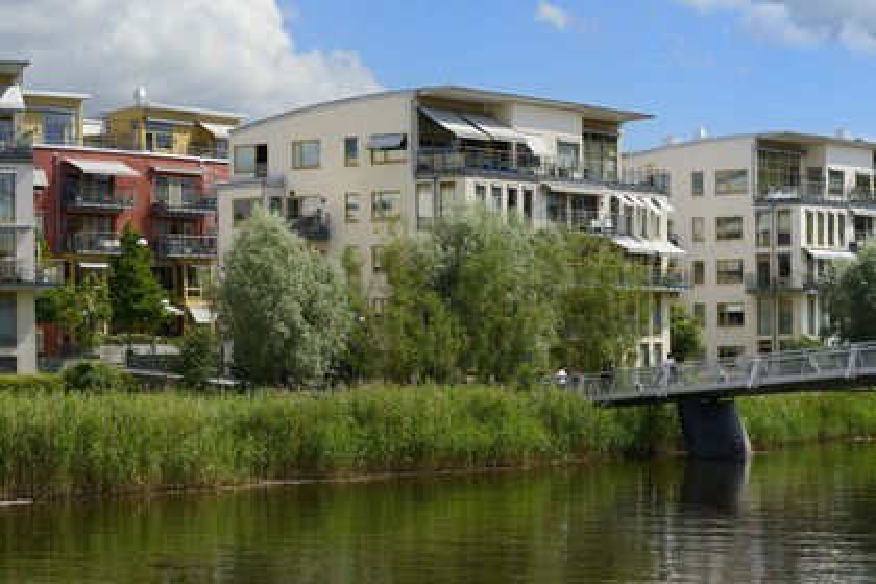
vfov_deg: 14.0
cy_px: 292
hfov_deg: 20.8
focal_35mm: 98
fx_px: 2384
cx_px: 438
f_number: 9
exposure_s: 1/320
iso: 200
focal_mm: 98
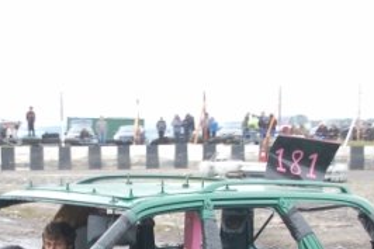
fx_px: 976
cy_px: 281
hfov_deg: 21.6
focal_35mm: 94
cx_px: 122
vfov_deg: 14.2
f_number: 4.2
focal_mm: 26
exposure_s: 1/200
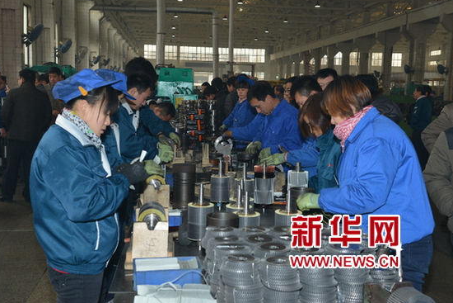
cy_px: 146
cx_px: 237
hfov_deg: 39.6
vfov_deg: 27.0
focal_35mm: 50
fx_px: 629
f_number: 6.3
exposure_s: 1/60
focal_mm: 46
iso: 1250
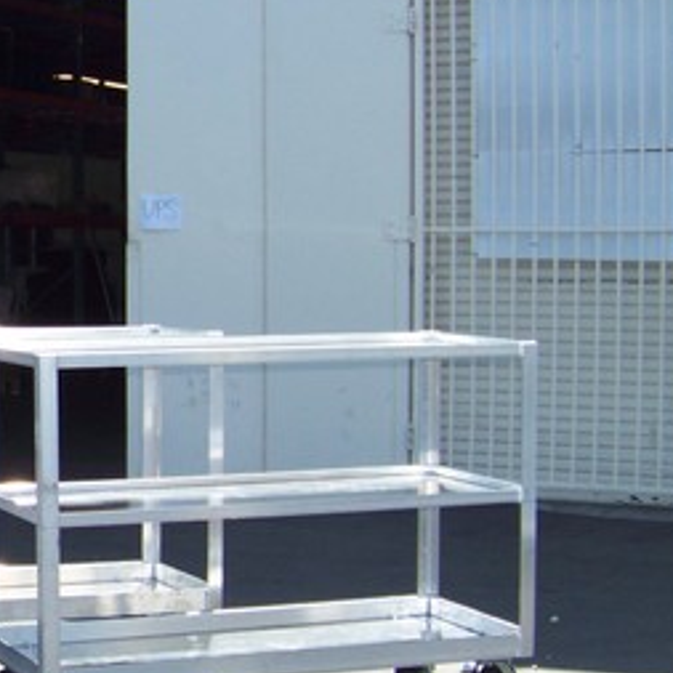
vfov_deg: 19.7
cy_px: 382
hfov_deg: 18.8
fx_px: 1936
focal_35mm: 88
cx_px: -101
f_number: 2.8
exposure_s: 1/640
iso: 72
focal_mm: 5.85
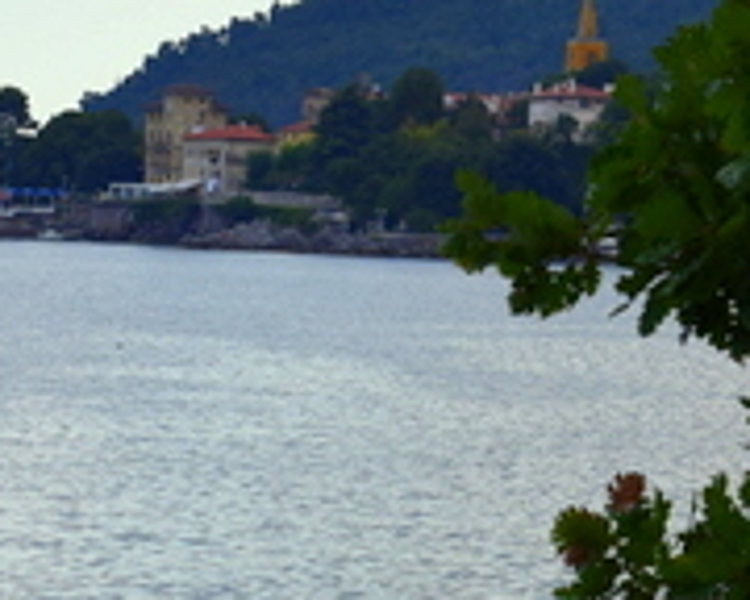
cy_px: 350
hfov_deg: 8.1
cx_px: 304
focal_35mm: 238
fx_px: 5283
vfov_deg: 6.5
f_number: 11
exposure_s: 1/500
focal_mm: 38
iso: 280
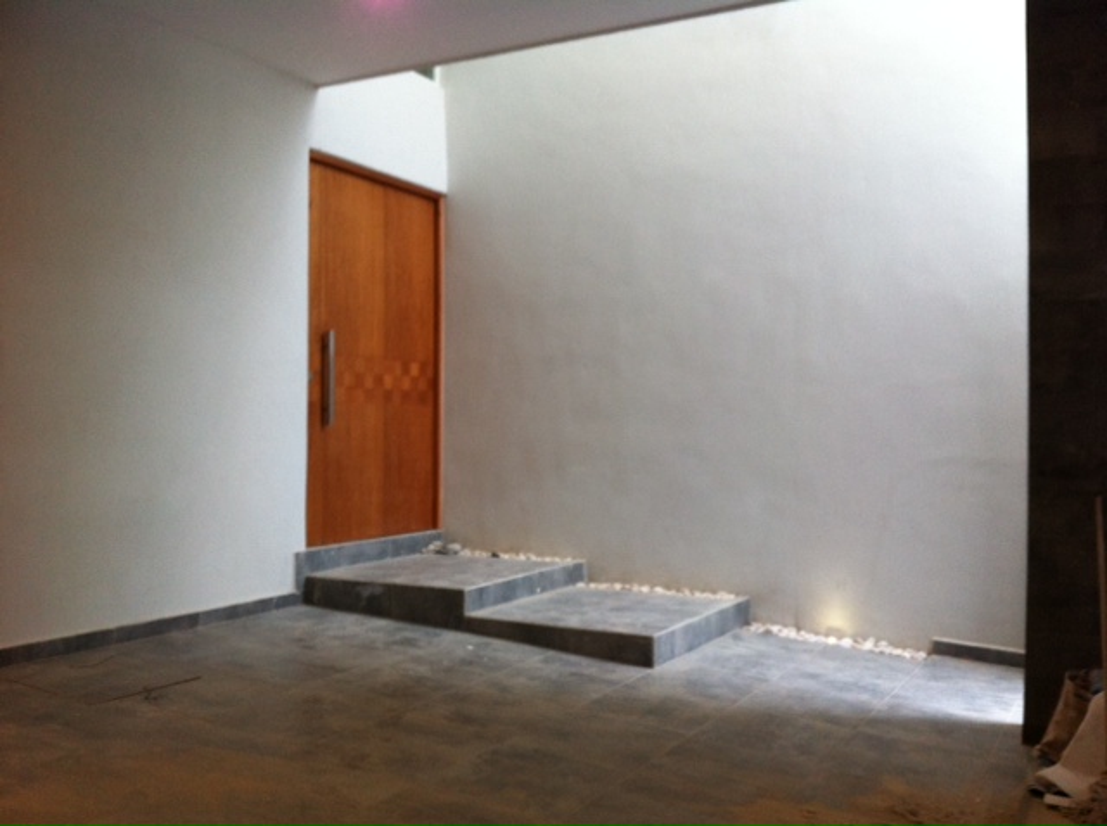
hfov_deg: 52.7
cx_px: 554
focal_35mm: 35
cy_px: 413
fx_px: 1118
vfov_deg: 40.6
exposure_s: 1/15
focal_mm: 3.85
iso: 100
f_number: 2.8
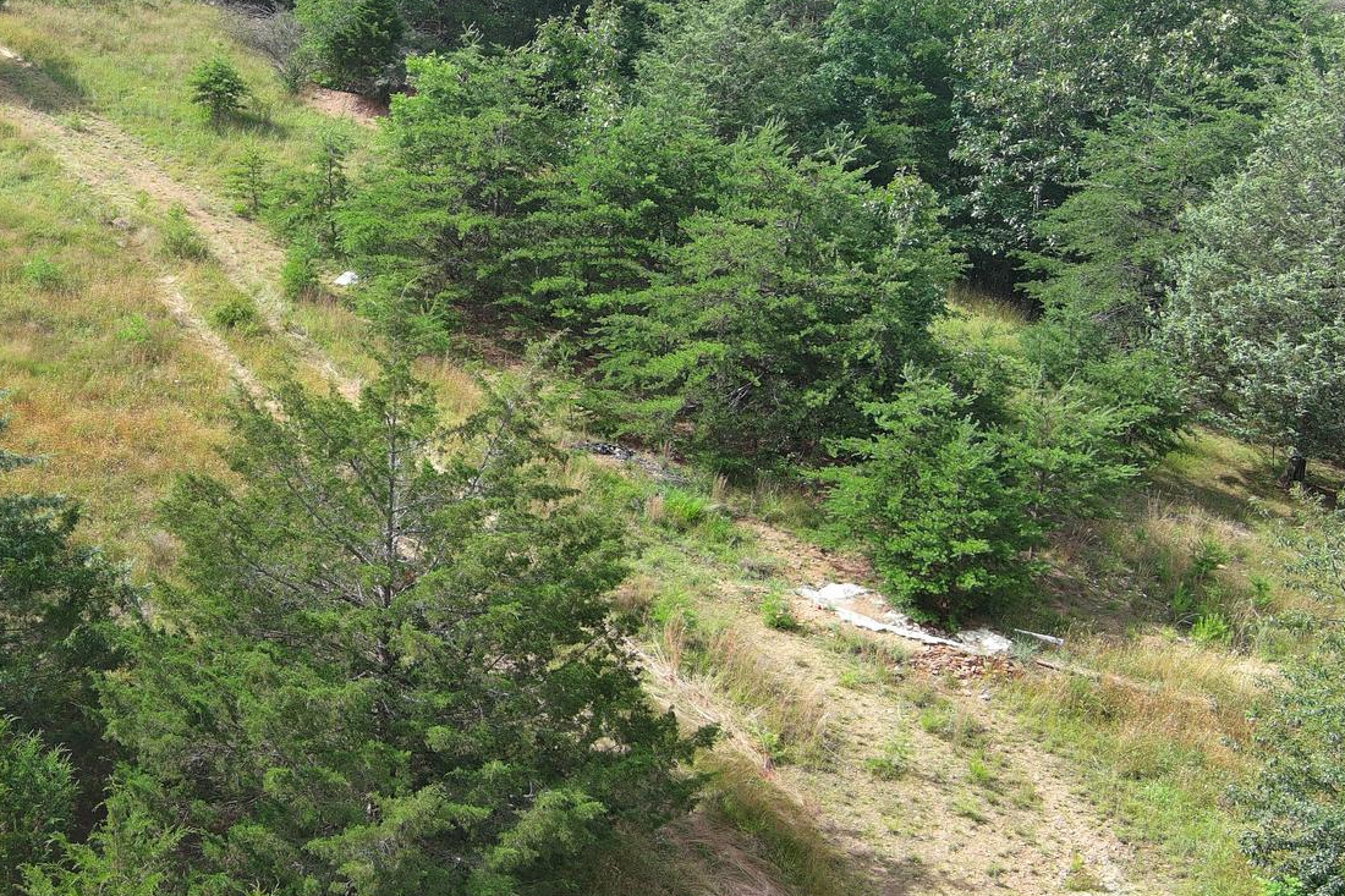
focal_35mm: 54
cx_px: 229
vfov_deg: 25.0
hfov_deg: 35.4
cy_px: 334
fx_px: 2017
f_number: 2.8
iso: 100
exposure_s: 1/514
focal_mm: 10.57
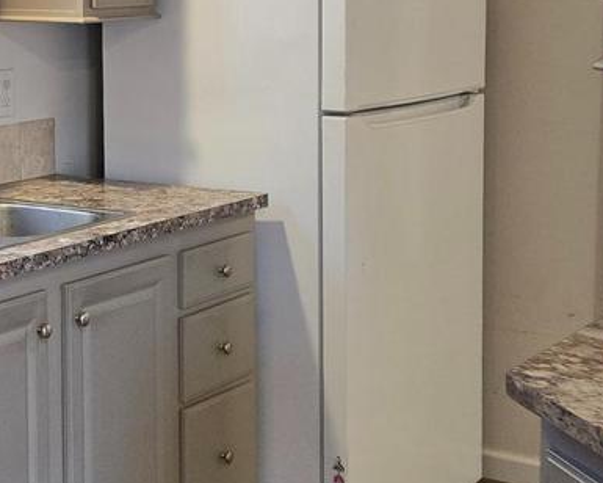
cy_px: 136
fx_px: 1499
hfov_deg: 21.9
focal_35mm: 84
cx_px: -2
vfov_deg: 18.2
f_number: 1.8
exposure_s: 1/120
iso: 250
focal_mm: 5.4
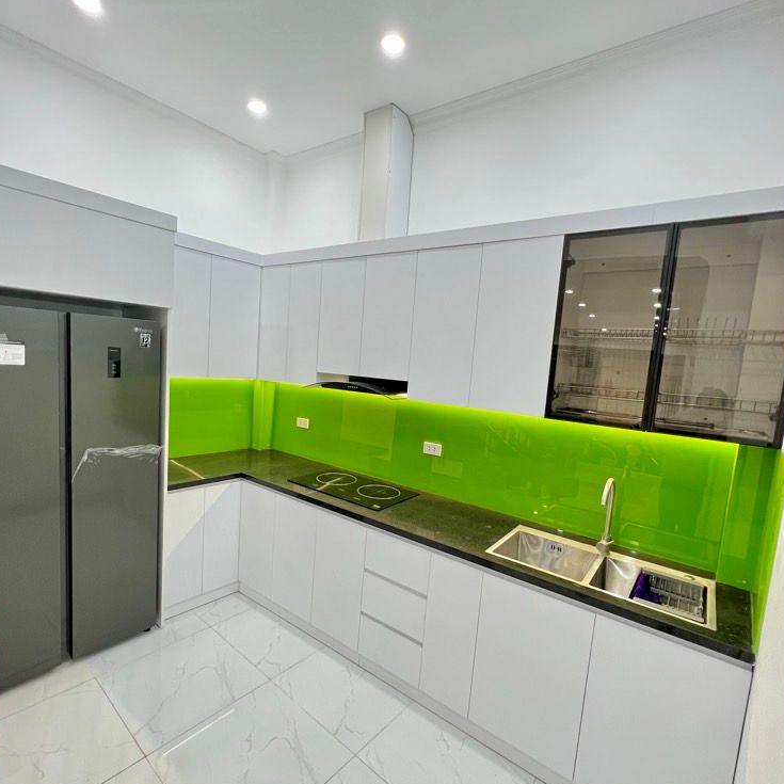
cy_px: 407
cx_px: 384
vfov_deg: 87.4
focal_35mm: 16
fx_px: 410
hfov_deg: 87.4
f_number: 1.8
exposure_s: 1/100
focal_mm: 1.57
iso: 200
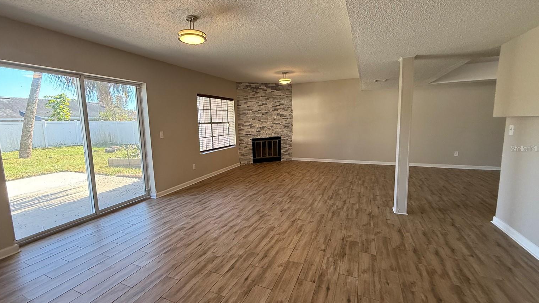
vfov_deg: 67.1
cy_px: 148
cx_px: 262
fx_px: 229
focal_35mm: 16
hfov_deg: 99.3
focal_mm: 2.22
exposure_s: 1/120
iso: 200
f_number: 2.2
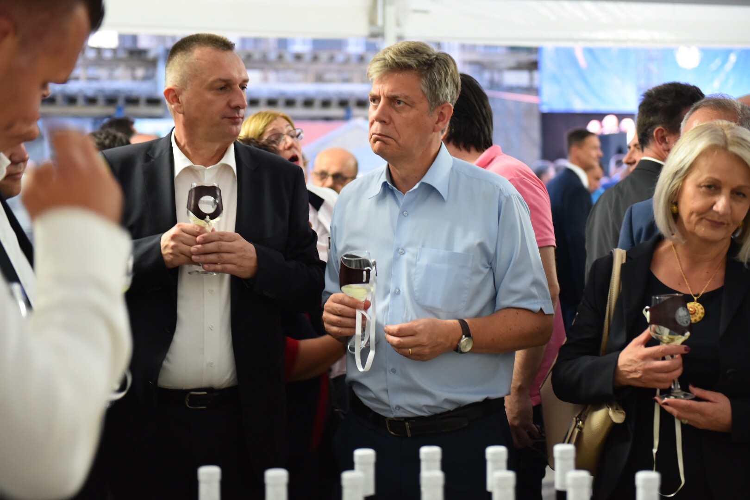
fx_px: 1292
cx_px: 375
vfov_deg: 21.9
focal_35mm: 62
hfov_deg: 32.4
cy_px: 250
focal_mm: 62
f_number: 2.8
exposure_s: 1/25
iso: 2500
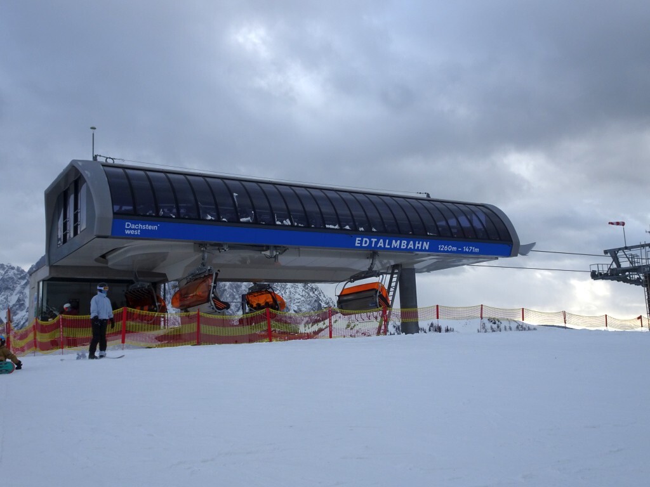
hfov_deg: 58.4
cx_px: 325
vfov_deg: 45.4
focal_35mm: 31
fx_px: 582
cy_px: 244
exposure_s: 1/320
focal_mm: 5.26
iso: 80
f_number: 4
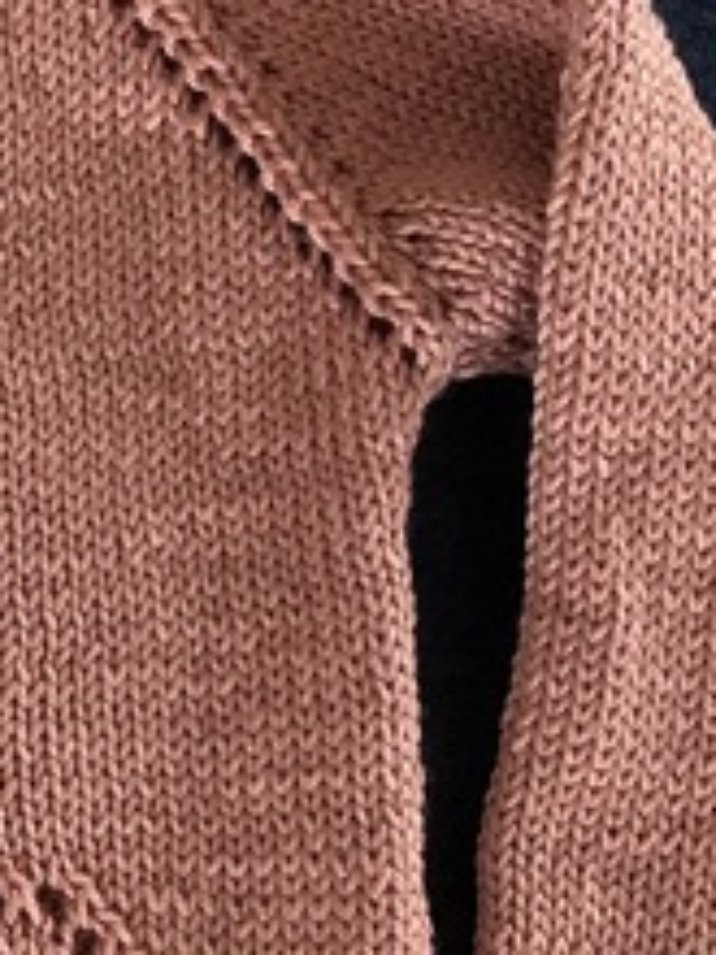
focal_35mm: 102
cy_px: 755
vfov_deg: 19.1
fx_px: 2813
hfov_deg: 13.7
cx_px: -325
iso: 125
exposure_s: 1/4
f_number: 1.8
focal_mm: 4
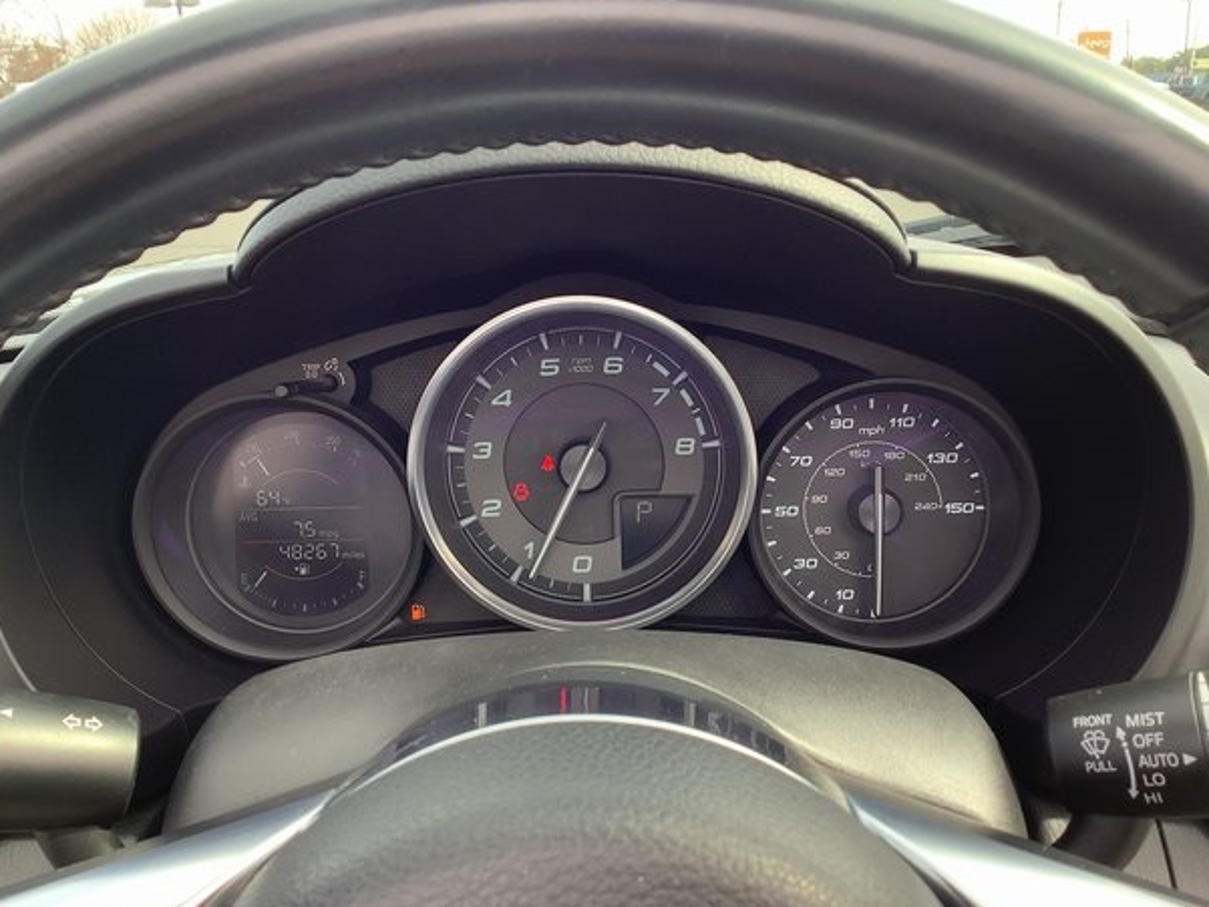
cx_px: 589
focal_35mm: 33
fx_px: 1153
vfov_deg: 43.0
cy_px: 436
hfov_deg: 55.3
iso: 40
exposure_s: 1/100
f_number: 2.4
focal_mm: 3.3
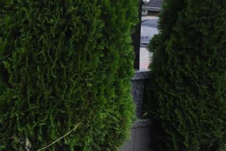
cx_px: -227
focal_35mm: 139
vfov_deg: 9.8
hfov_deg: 12.9
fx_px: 872
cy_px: 148
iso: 800
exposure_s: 1/160
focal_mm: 18
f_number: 7.1
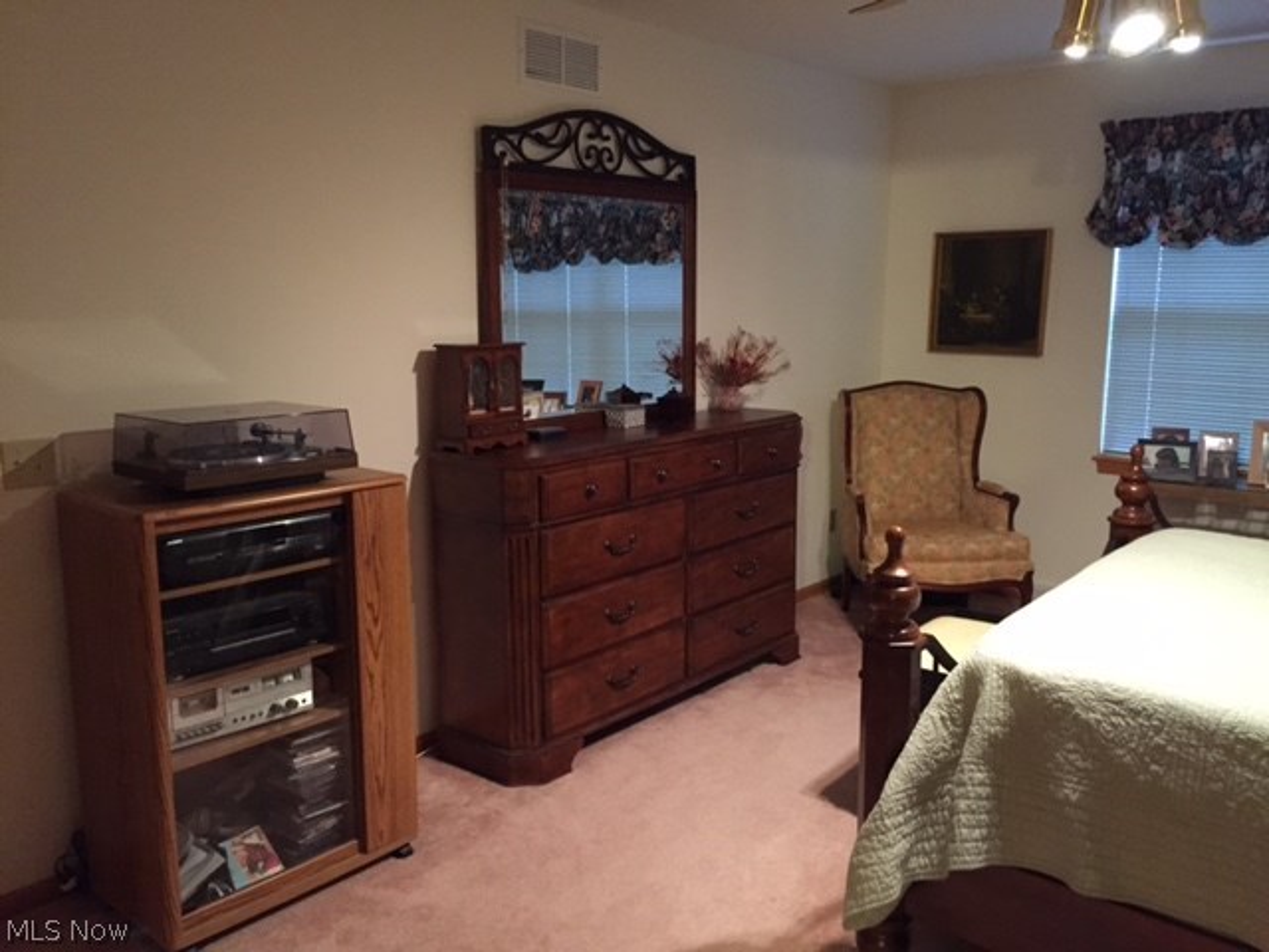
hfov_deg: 61.7
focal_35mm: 29
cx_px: 634
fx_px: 1063
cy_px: 476
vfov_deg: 48.2
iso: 400
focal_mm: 4.15
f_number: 2.2
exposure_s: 1/15
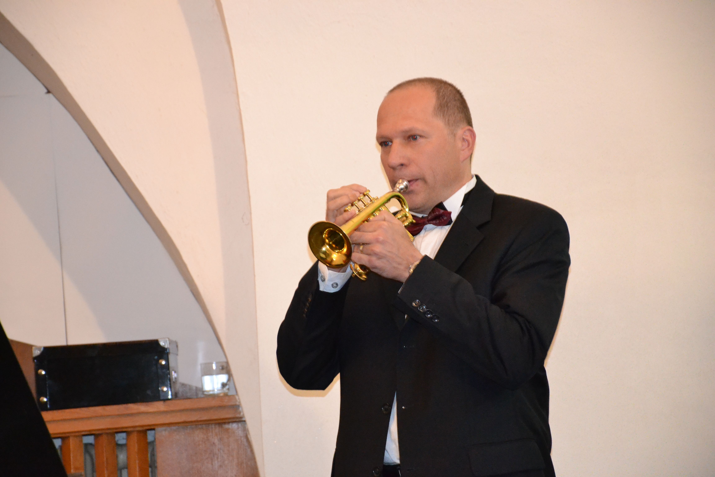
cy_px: 238
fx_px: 3128
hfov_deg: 13.0
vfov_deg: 8.7
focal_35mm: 158
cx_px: 358
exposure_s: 1/60
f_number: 5.6
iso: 3200
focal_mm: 105
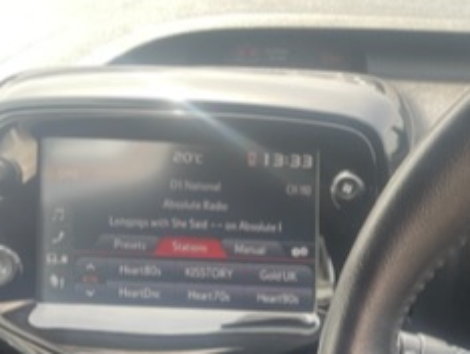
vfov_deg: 19.9
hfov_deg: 24.6
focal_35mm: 71
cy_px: 378
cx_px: 574
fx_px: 965
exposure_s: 1/157
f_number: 1.6
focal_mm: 4.2
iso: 32
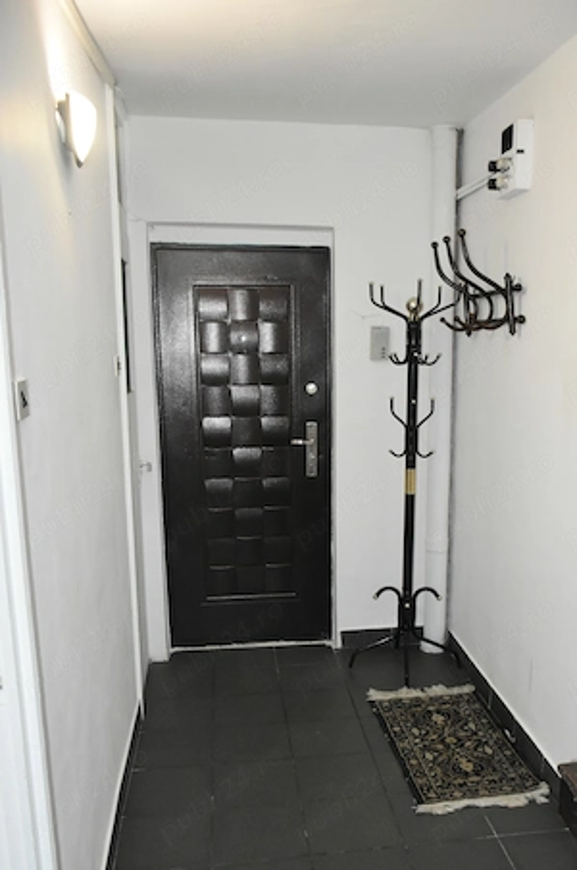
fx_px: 651
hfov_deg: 47.8
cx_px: 288
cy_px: 435
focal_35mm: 27
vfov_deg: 67.5
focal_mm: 18
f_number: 3.5
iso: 2200
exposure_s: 1/60
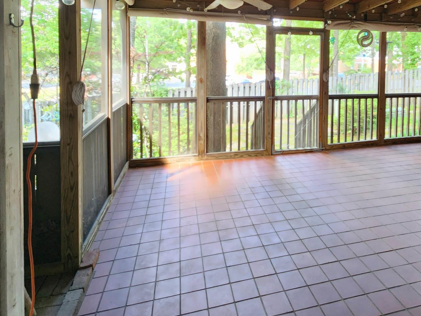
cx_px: 253
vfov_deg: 57.2
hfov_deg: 75.5
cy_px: 70
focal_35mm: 22
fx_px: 268
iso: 400
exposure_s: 1/40
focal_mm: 2.2
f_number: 2.2
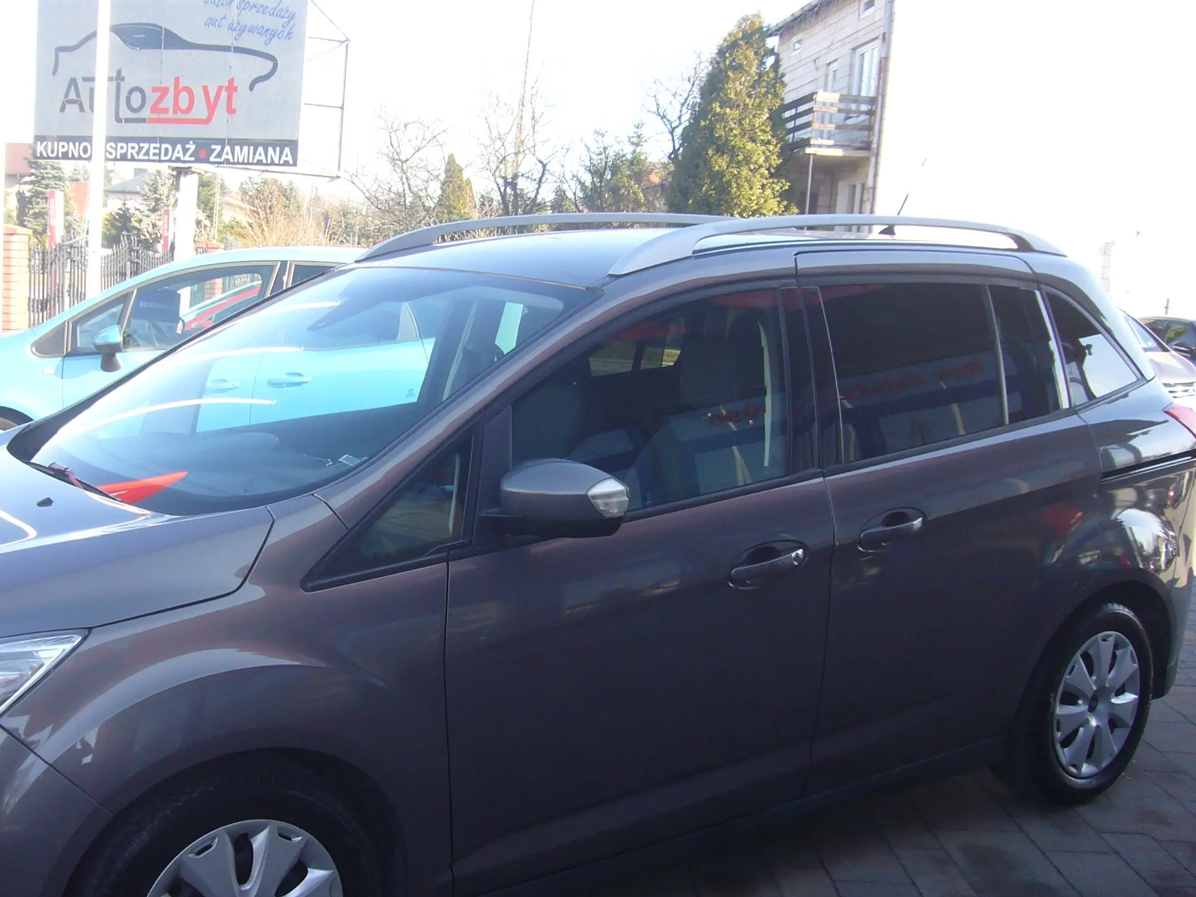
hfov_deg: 45.2
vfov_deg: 35.0
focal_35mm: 41
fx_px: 1416
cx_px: 419
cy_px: 528
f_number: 2.8
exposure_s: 1/160
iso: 80
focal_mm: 4.6
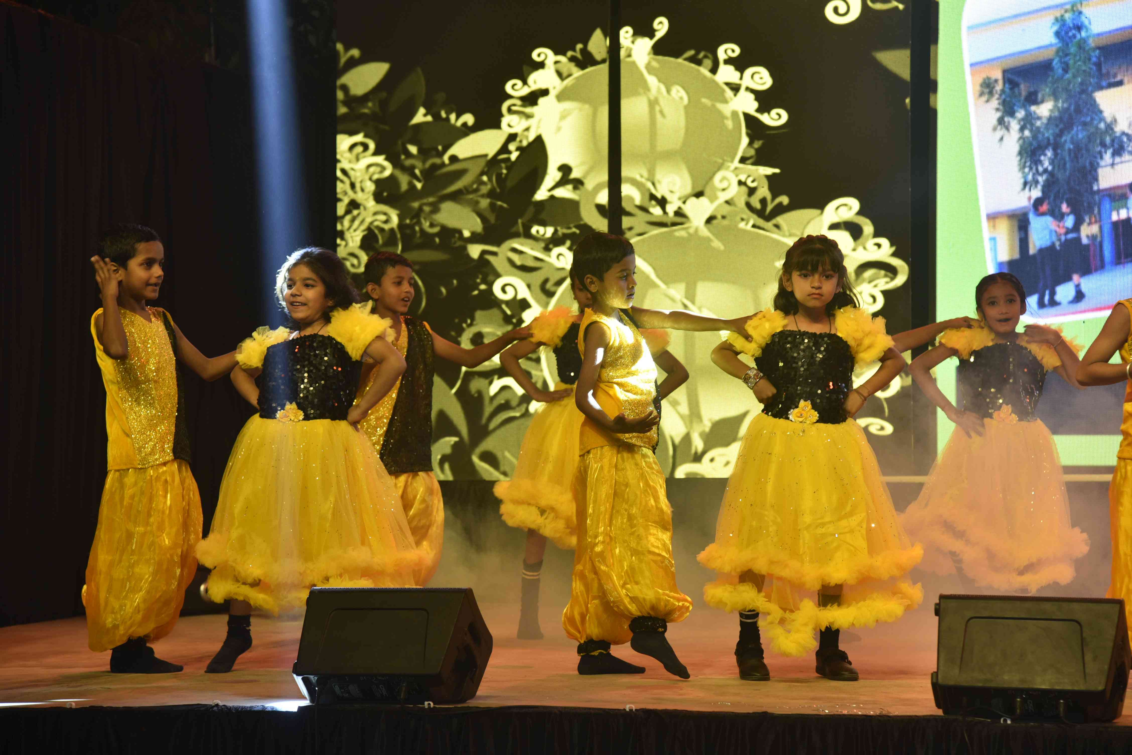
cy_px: 378
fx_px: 3144
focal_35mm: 100
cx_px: 566
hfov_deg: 20.4
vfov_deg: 13.7
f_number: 5
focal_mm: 100
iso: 320
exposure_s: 1/125
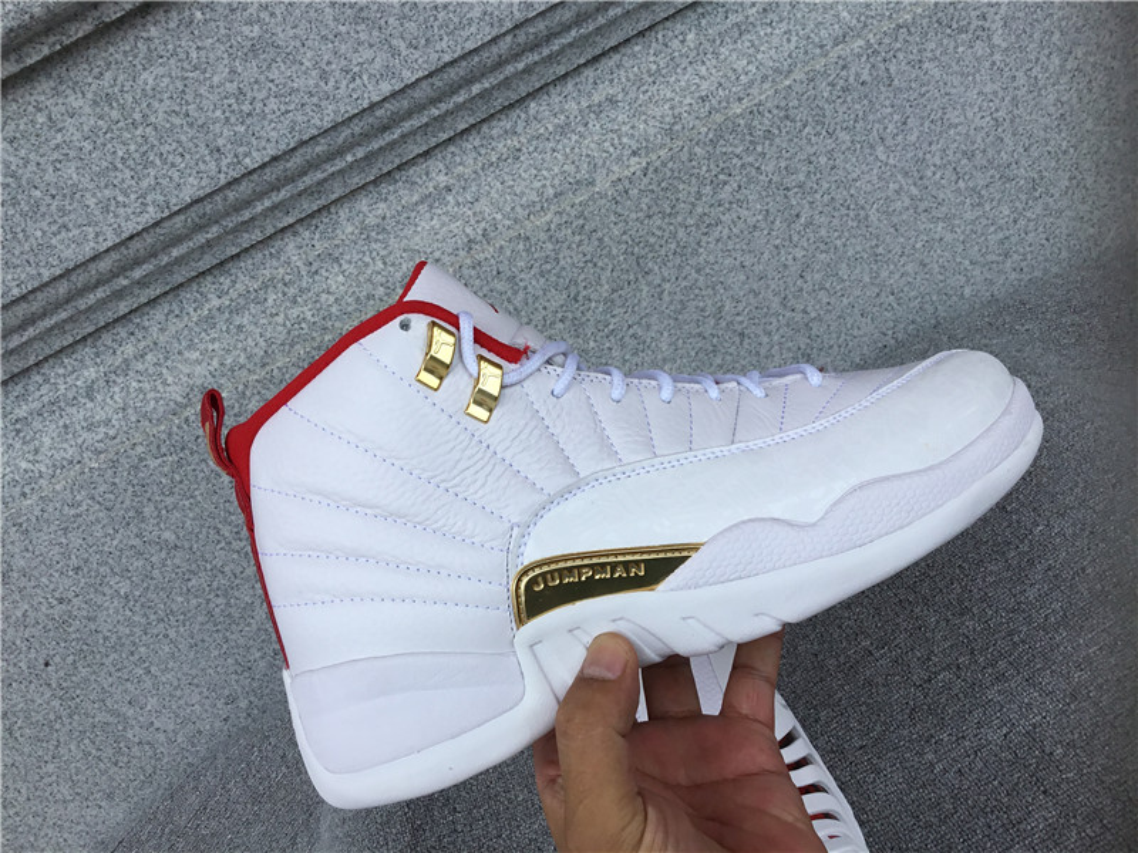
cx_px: 569
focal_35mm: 31
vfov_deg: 45.4
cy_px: 426
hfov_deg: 58.4
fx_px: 1019
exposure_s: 1/522
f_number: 2.4
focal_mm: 3.3
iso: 25
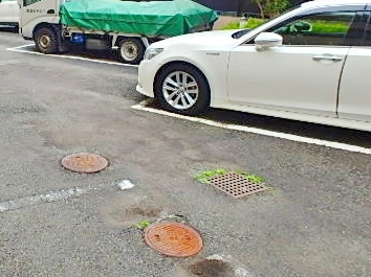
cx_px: 72
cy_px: 103
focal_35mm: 38
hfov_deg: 46.3
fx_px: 407
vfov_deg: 37.4
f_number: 3.5
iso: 125
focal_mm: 3.7
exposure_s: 1/200
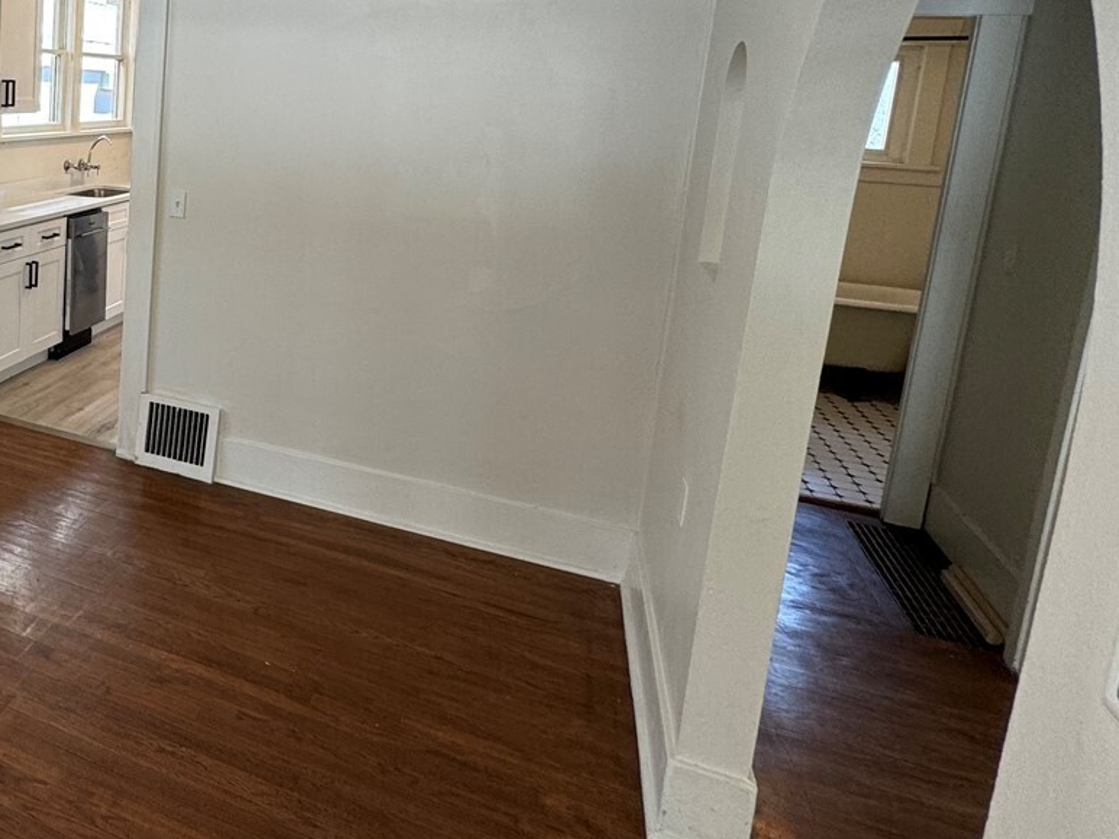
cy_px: 220
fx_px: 937
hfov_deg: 51.2
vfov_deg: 46.7
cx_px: 32
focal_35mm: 29
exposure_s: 1/120
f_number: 2.2
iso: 100
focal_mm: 2.22
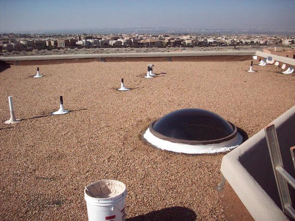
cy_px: 110
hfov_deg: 50.1
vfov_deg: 38.7
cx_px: 148
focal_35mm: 37
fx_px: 315
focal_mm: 6.2
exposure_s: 1/1318
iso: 200
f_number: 5.6
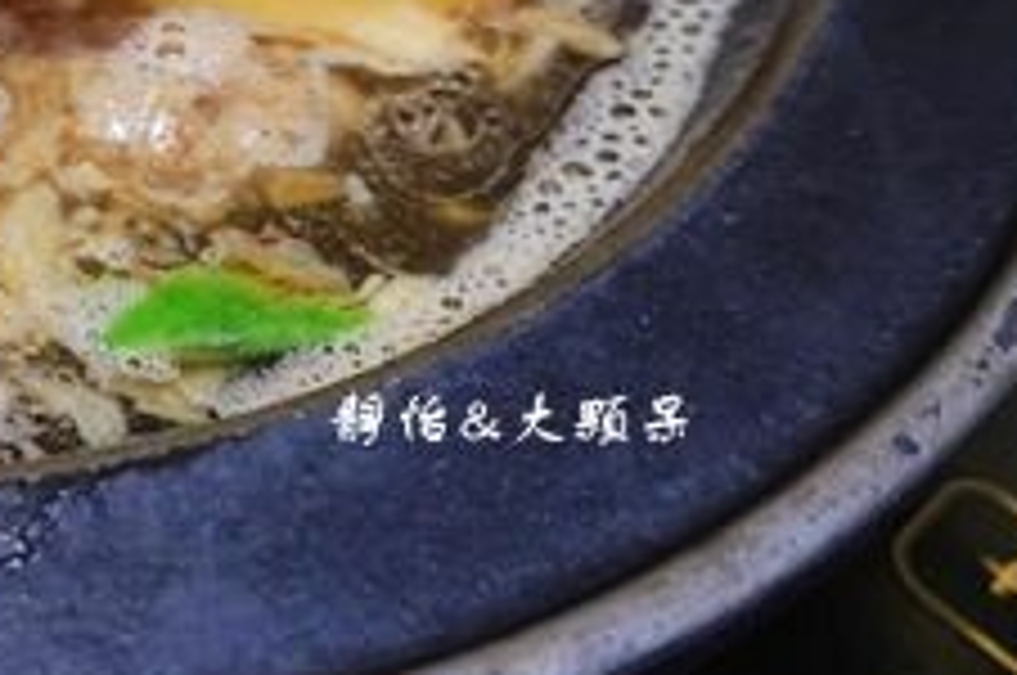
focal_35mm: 72
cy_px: -227
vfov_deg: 17.6
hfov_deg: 24.9
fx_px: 2031
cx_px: -261
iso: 250
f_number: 3.2
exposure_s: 1/50
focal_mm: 9.23
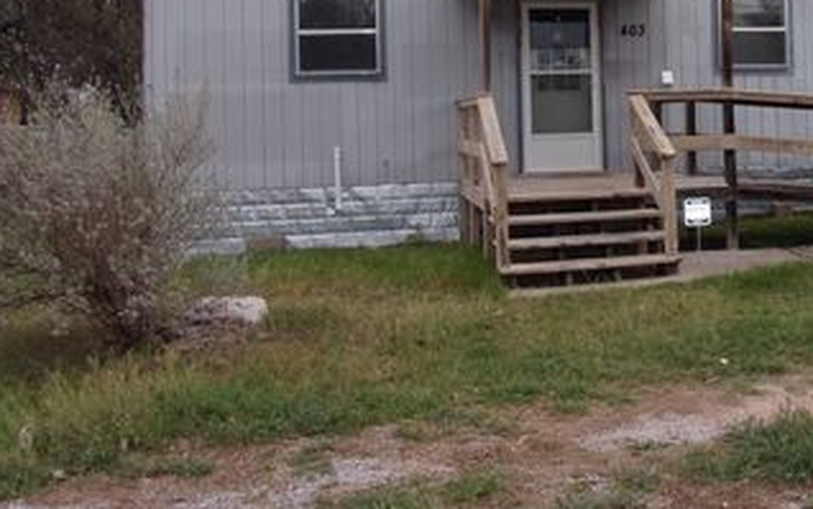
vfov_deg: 30.9
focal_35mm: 40
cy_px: 73
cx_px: 585
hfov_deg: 47.8
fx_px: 887
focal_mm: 4.3
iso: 80
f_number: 3.3
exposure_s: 1/800
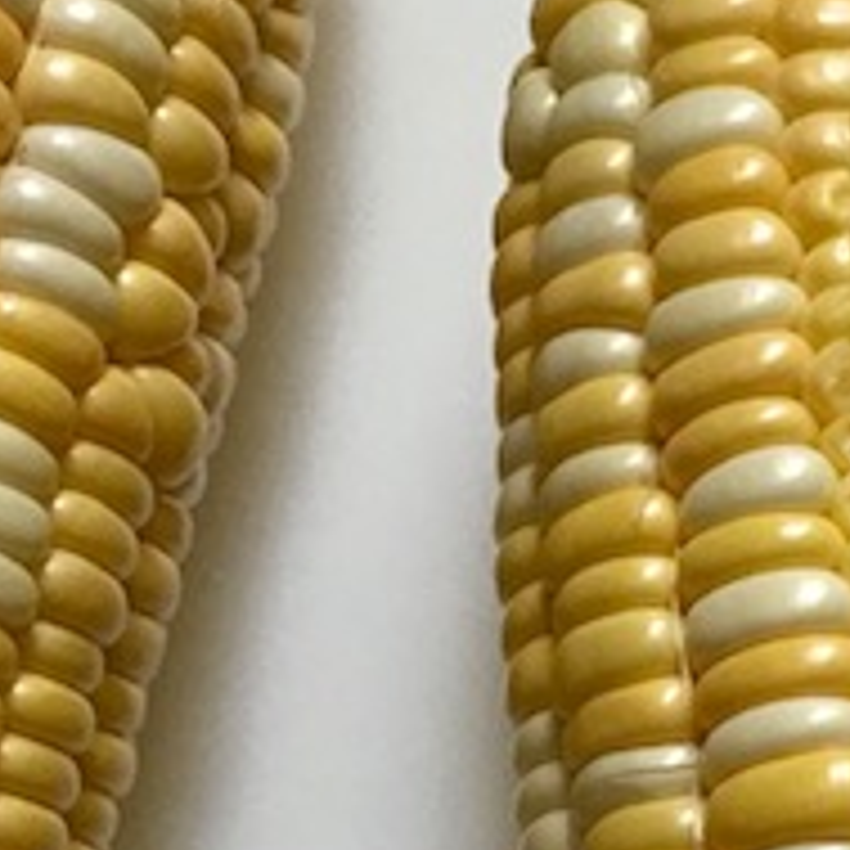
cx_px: 1322
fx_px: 2917
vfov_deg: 15.6
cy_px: 1187
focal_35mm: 105
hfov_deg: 15.2
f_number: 1.8
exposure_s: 1/30
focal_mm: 3.99
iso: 25
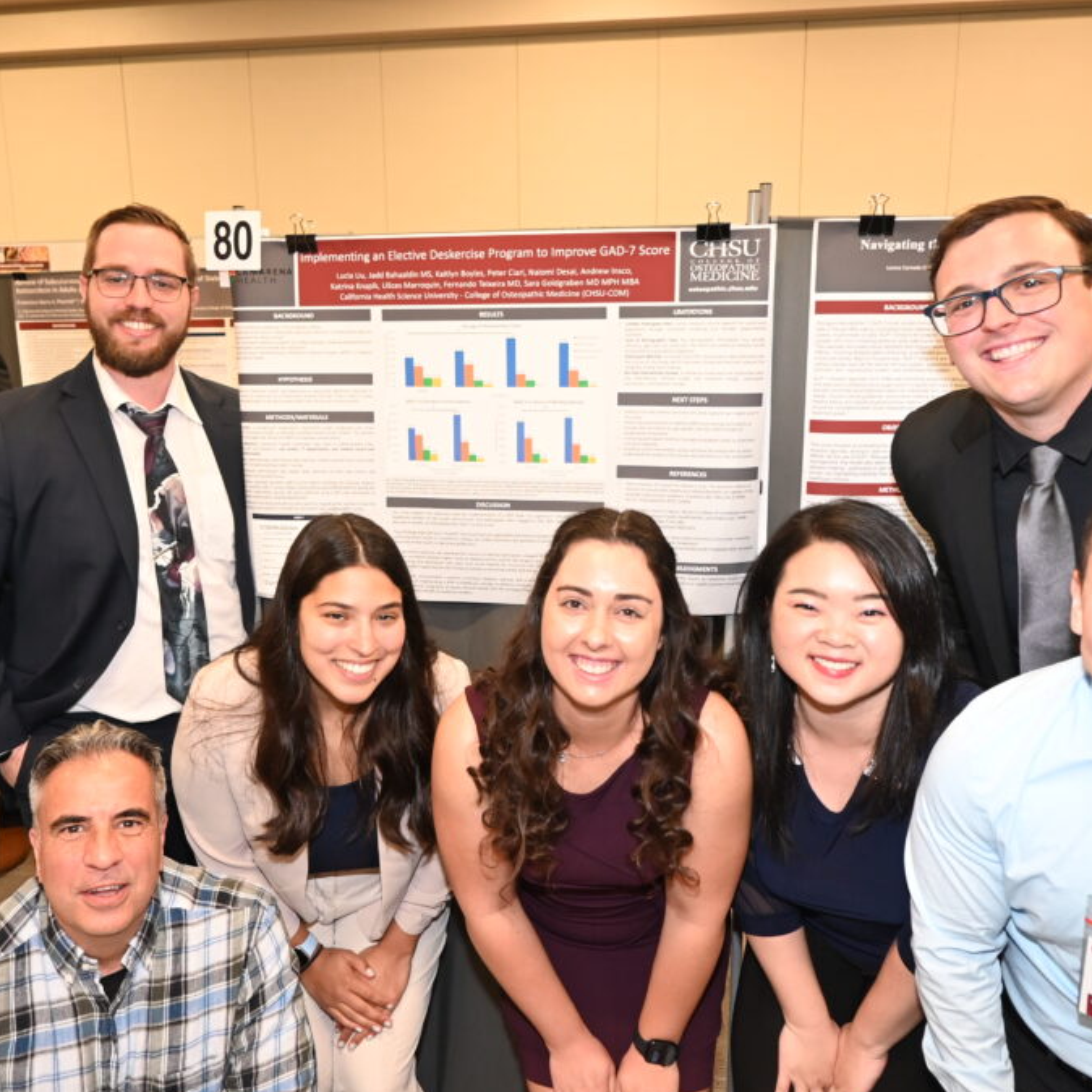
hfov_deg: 52.4
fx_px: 1106
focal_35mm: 31
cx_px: 486
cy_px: 552
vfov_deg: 52.5
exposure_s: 1/60
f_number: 4
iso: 1600
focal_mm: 16
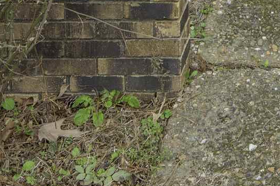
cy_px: -241
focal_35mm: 80
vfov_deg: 13.3
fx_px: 622
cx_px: 297
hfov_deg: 24.0
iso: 400
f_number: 4
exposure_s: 1/1600
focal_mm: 14
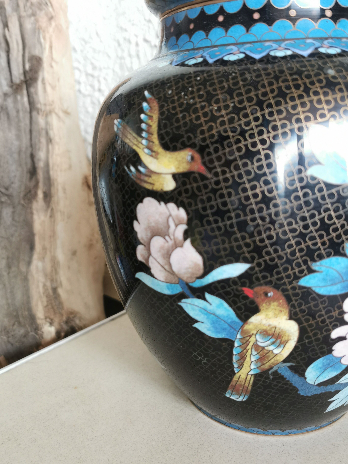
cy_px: 232
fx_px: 416
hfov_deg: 45.4
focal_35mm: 31
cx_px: 174
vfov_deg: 58.4
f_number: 1.6
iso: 160
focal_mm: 5.56
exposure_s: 1/50
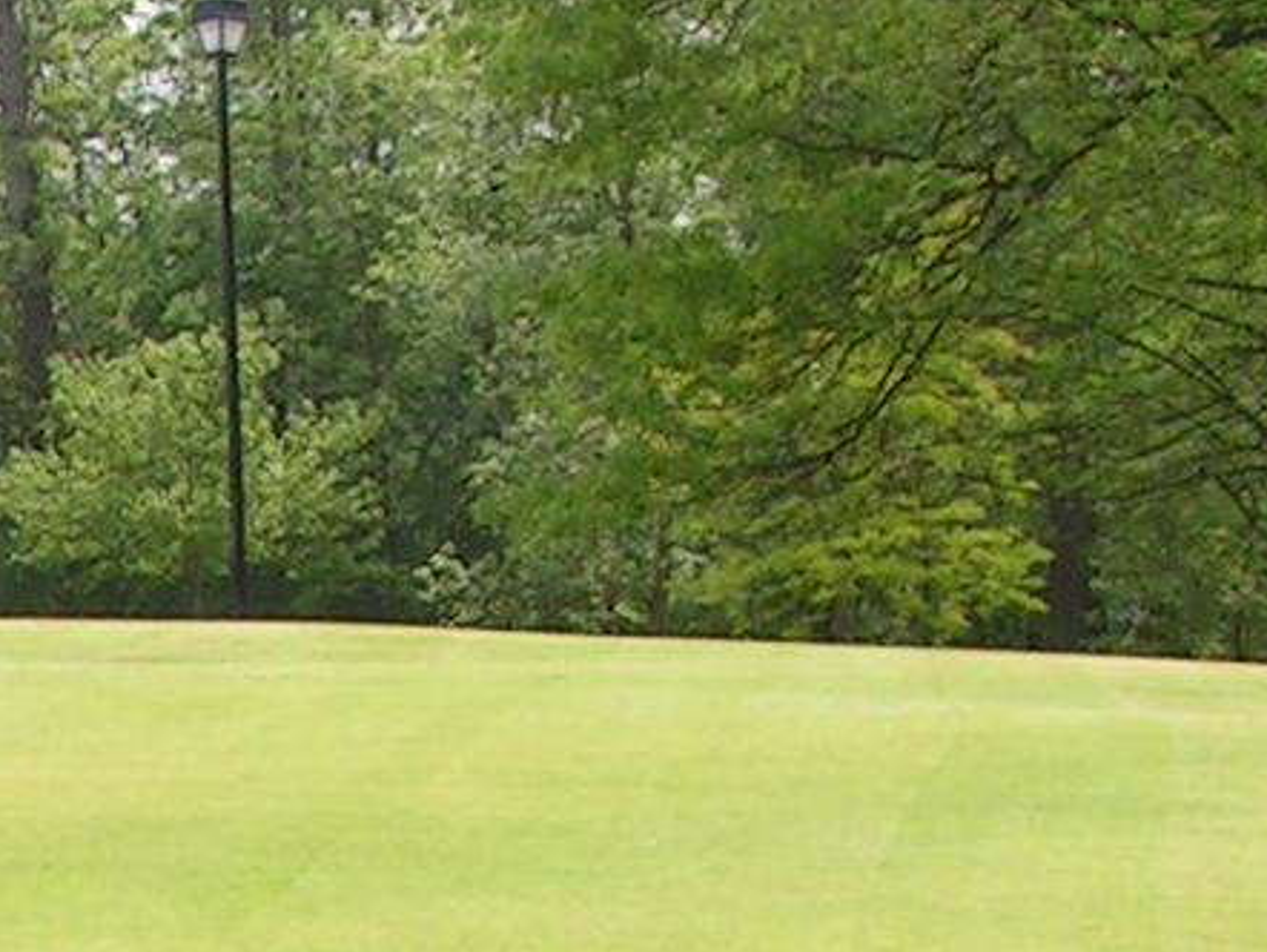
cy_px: 1187
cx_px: -376
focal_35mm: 176
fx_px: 6445
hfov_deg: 11.0
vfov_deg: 8.3
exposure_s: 1/200
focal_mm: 6.3
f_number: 5.6
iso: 50
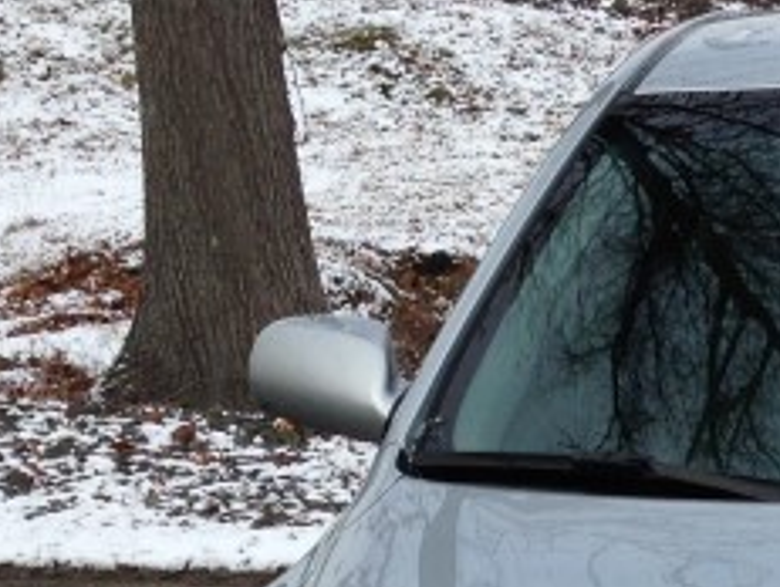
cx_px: 962
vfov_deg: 9.9
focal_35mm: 146
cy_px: 884
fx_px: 3295
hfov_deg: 13.1
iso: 50
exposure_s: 1/704
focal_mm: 4.12
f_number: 2.4
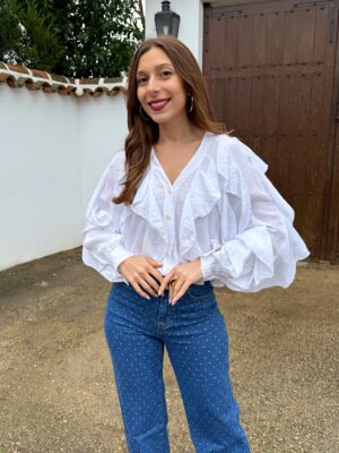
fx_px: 313
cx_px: 170
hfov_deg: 56.8
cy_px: 226
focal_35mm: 24
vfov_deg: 71.6
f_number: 1.78
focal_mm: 6.76
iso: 80
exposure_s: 1/1018
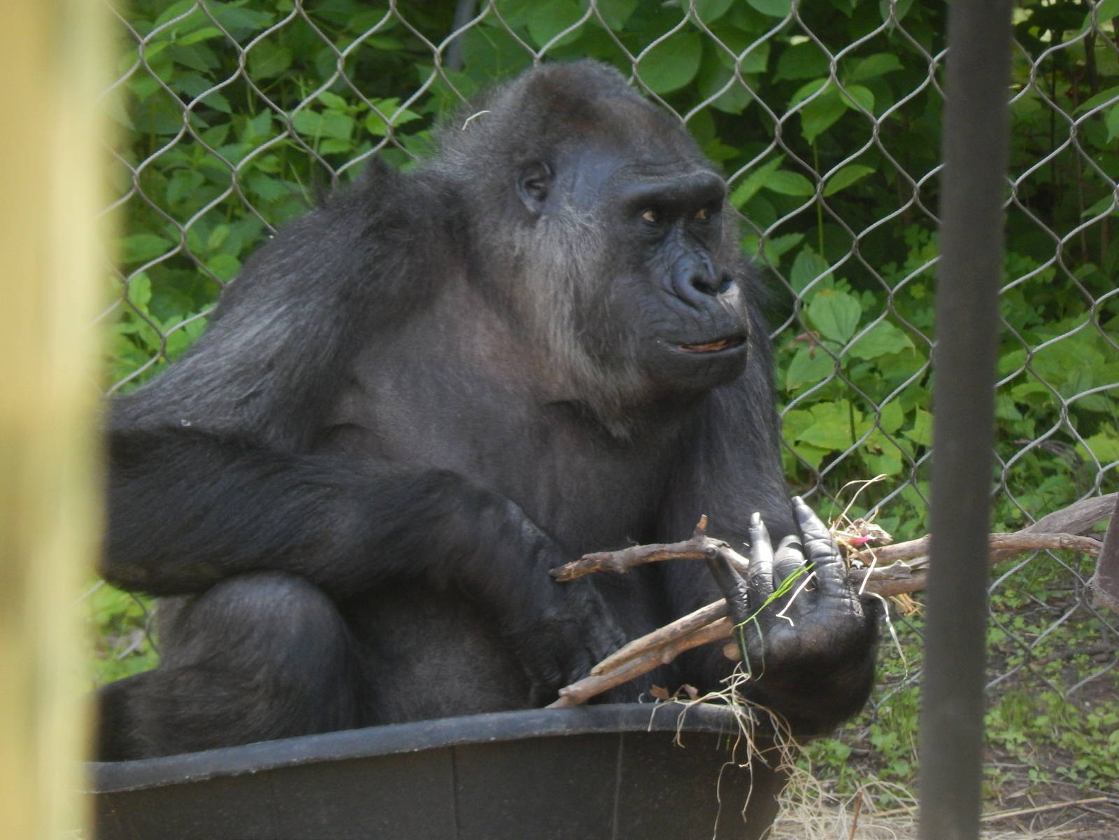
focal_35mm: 603
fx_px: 19493
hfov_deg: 3.3
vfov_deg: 2.5
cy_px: 420
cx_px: 560
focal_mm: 107.1
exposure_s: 1/100
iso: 400
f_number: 5.8
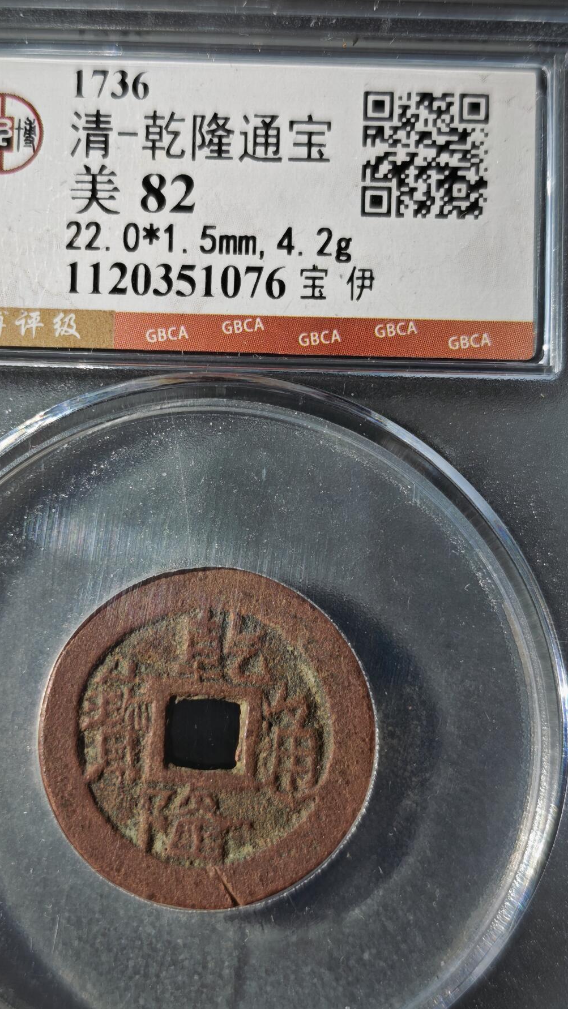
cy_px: 506
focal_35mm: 55
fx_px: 1473
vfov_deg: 37.8
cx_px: 226
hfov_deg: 21.8
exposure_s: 1/258
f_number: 1.63
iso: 50
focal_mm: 5.85
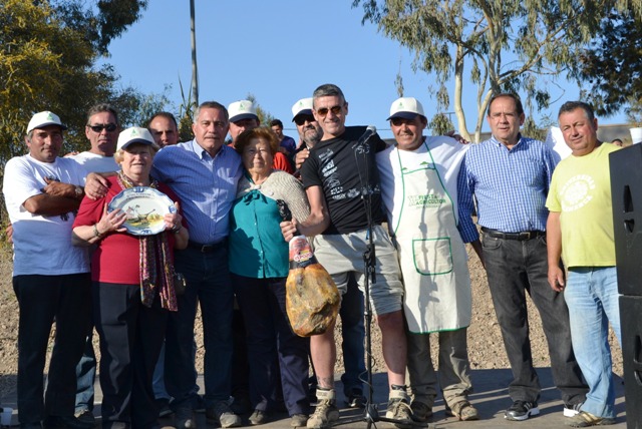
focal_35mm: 45
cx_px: 321
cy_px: 214
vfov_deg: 29.9
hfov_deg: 43.6
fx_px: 803
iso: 100
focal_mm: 30
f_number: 7.1
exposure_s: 1/200
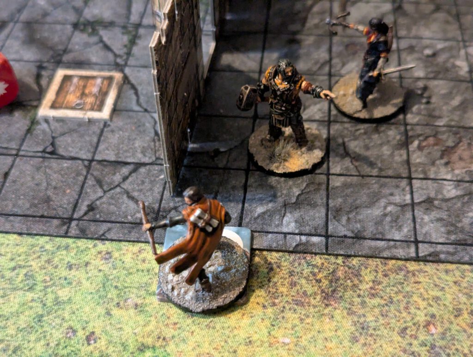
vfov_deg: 30.3
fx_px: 657
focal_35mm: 48
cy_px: 178
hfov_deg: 39.6
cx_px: 236
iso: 1962
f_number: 1.85
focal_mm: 6.81
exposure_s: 1/33.3
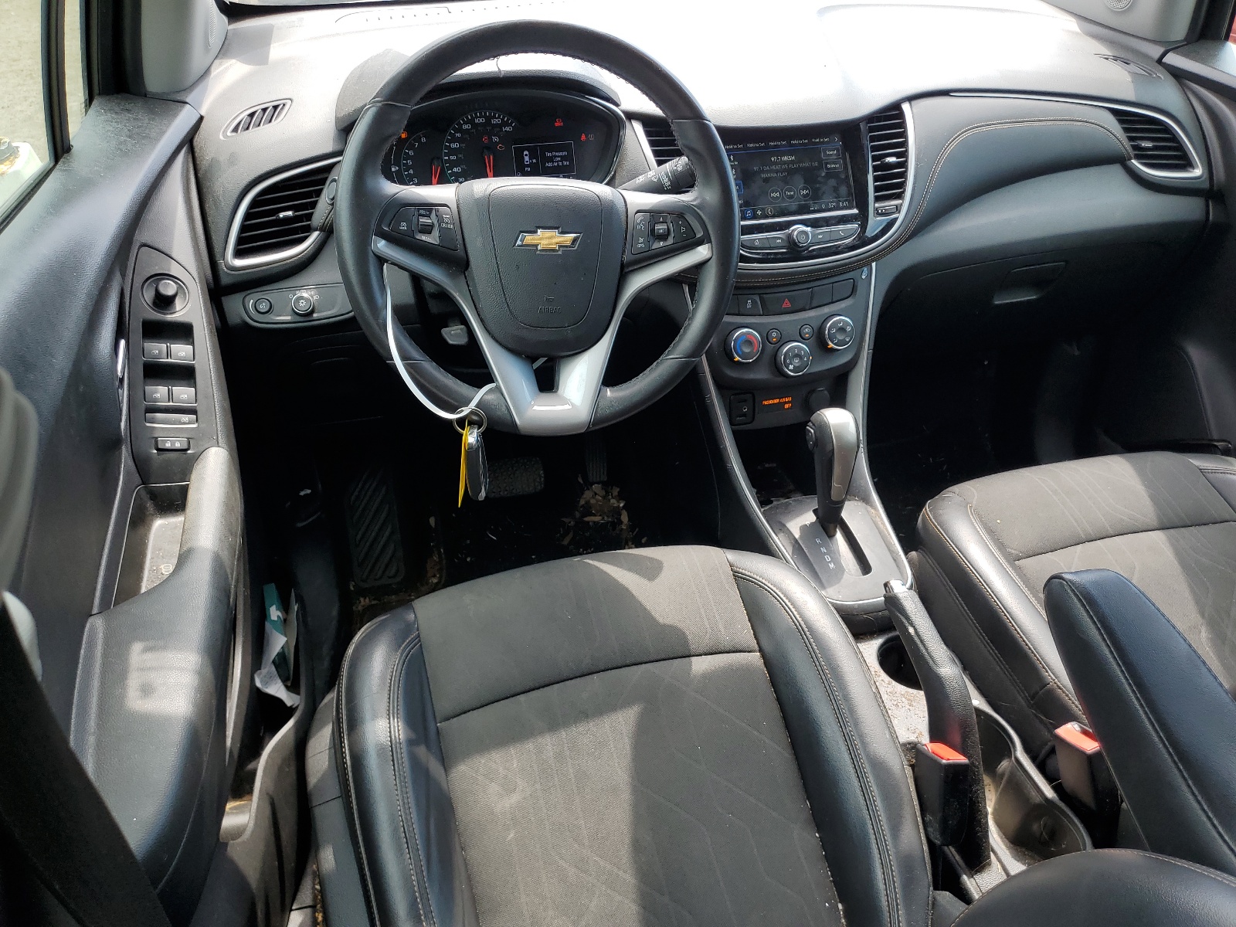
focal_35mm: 26
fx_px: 928
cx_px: 618
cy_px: 464
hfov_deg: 67.3
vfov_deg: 53.1
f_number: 1.5
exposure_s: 1/417
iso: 50
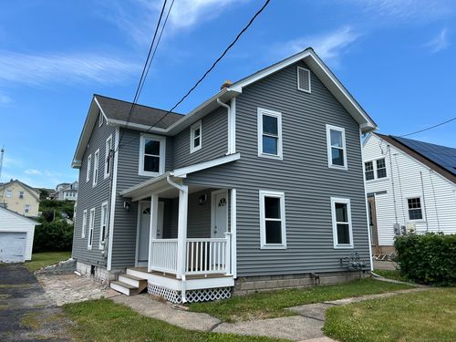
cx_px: 228
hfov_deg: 67.3
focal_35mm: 26
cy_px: 171
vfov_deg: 53.1
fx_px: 343
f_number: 1.5
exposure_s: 1/2915
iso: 50
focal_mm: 5.7
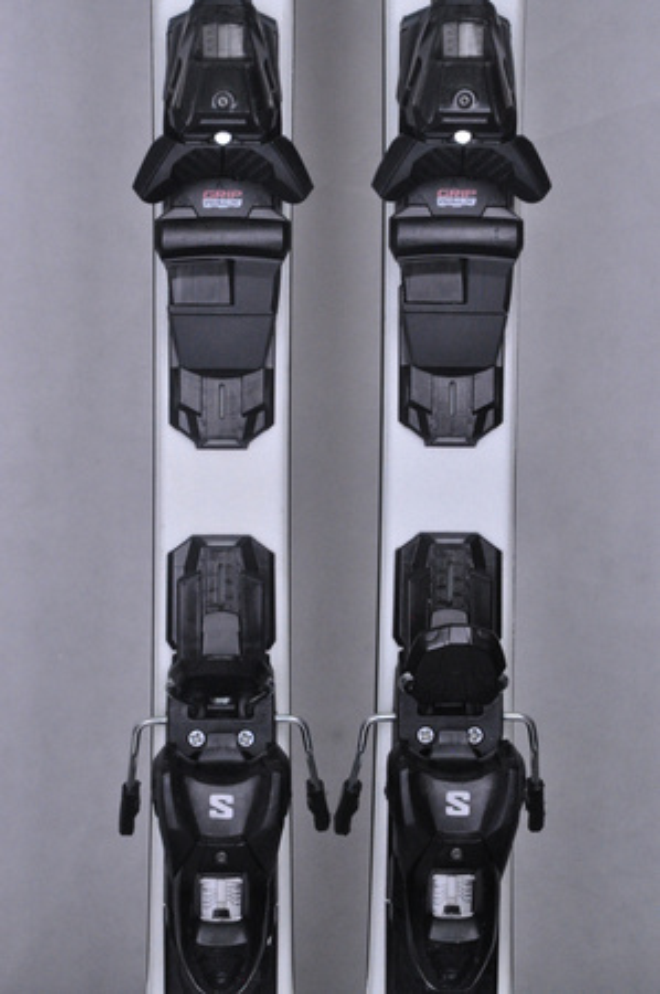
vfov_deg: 18.2
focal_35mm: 112
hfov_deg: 12.2
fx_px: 3101
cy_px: 497
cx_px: 330
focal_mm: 75
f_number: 9.5
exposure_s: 1/125
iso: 3200
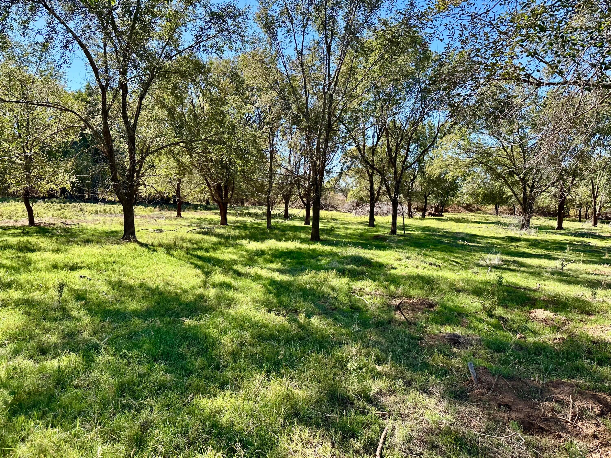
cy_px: 229
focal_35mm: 24
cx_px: 306
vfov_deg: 56.8
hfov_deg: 71.6
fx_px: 424
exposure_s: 1/1062
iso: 80
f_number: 1.78
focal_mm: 6.86
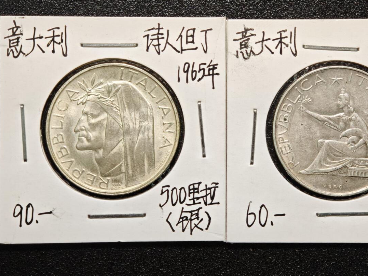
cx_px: 227
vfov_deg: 18.9
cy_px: 119
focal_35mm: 78
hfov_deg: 25.0
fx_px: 829
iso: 640
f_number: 2
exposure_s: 1/120
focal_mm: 9
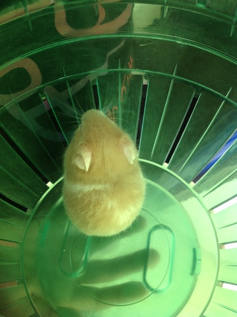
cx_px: 118
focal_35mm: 35
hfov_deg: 40.6
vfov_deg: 52.7
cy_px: 158
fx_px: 320
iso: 64
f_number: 2.4
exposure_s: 1/30
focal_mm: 4.28
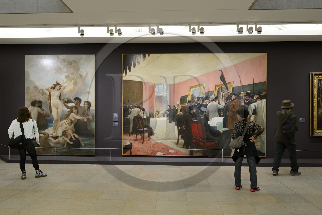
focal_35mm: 29
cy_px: 108
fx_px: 259
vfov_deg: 44.9
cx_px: 161
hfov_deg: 63.7
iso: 2000
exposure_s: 1/25
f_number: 6.3
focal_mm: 29
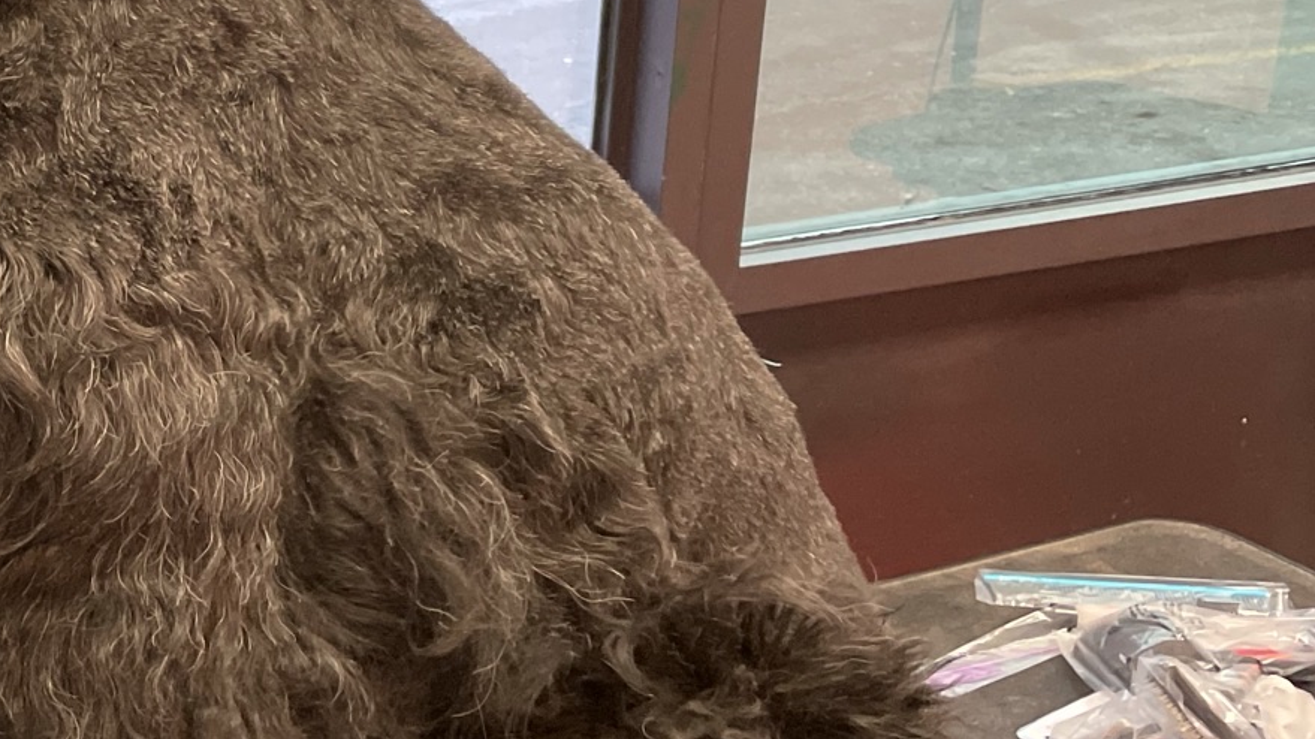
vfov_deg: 18.2
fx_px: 2301
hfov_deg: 28.8
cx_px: -144
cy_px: 335
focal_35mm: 66
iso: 400
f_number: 1.6
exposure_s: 1/60
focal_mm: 4.2
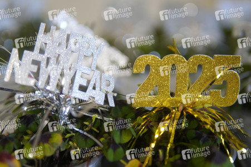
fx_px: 314
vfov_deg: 29.8
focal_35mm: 45
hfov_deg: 43.6
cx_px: 126
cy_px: 84
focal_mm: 30
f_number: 1.4
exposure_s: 1/60
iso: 200
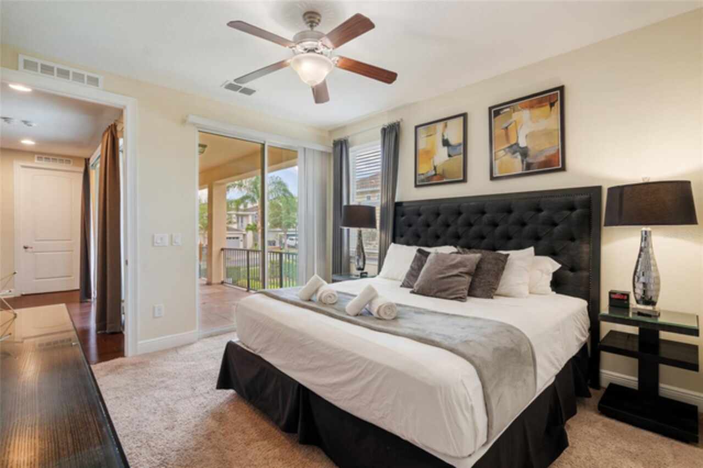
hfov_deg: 96.8
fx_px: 312
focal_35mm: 16
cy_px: 234
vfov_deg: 73.7
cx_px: 352
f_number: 8
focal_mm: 16
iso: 100
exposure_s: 2
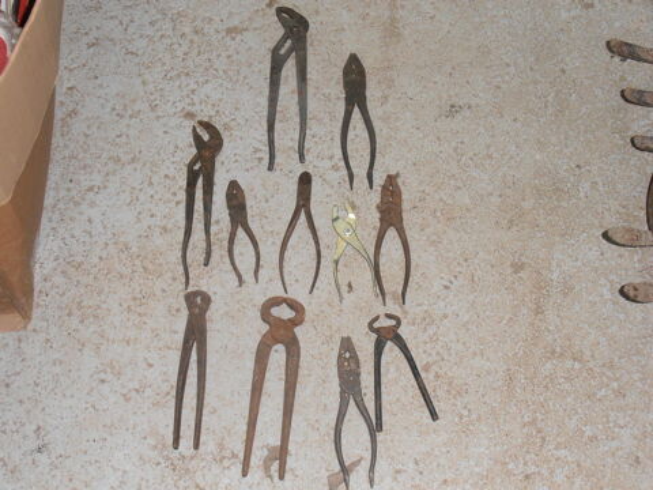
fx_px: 1075
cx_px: 326
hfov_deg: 33.8
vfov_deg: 25.7
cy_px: 245
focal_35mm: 57
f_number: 4.5
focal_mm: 10.04
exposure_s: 1/50
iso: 125
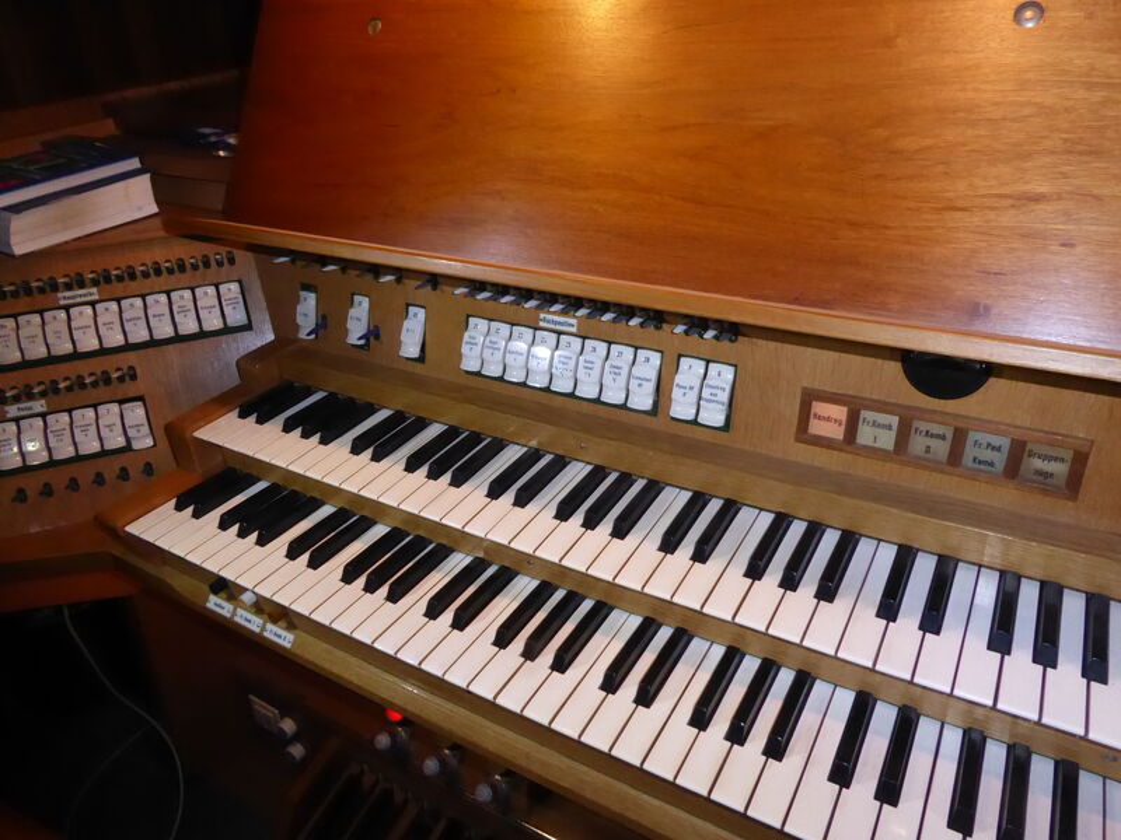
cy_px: 420
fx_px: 777
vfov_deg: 56.8
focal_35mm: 24
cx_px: 560
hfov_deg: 71.6
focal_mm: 4.3
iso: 800
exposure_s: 1/60
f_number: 6.3
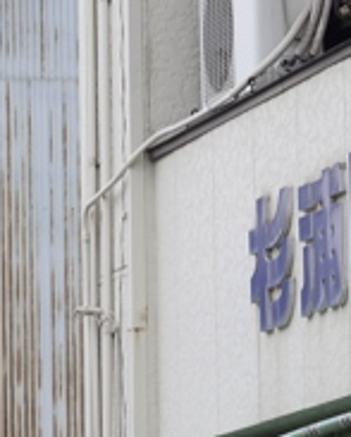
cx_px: -843
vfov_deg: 4.9
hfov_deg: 3.8
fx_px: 5078
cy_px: 456
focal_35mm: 392
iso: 160
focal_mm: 50
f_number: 5.6
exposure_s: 1/60
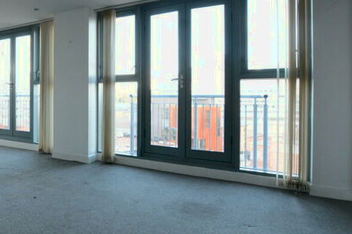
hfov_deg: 63.6
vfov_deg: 49.2
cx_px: 72
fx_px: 254
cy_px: 93
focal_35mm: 26
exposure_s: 1/125
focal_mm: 10
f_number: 5.6
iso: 1600
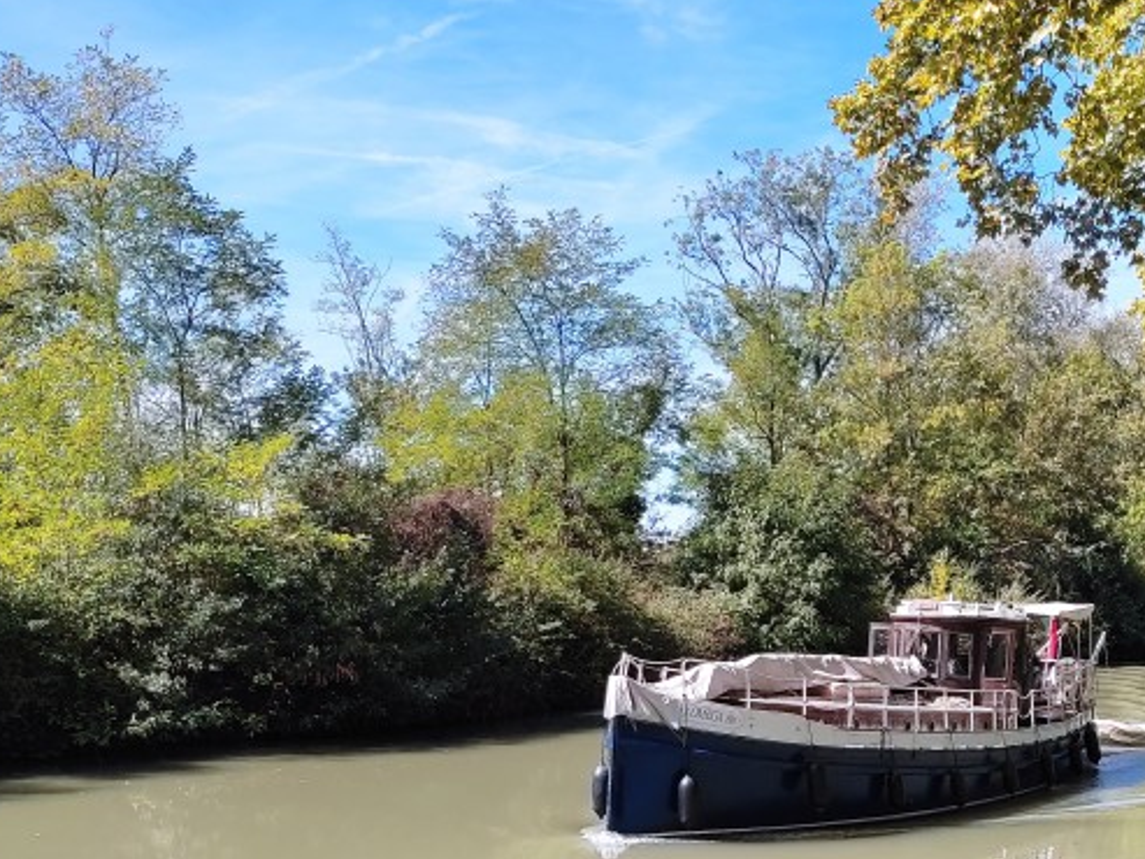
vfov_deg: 26.4
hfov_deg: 35.4
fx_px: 1787
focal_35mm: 54
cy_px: 713
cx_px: 708
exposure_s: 1/1005
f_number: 1.79
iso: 100
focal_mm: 4.74
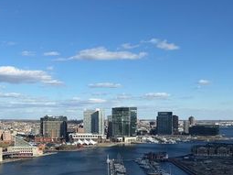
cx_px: 75
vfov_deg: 30.5
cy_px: 125
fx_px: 316
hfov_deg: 39.9
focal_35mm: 47
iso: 80
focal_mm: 6.76
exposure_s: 1/2232
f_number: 1.78
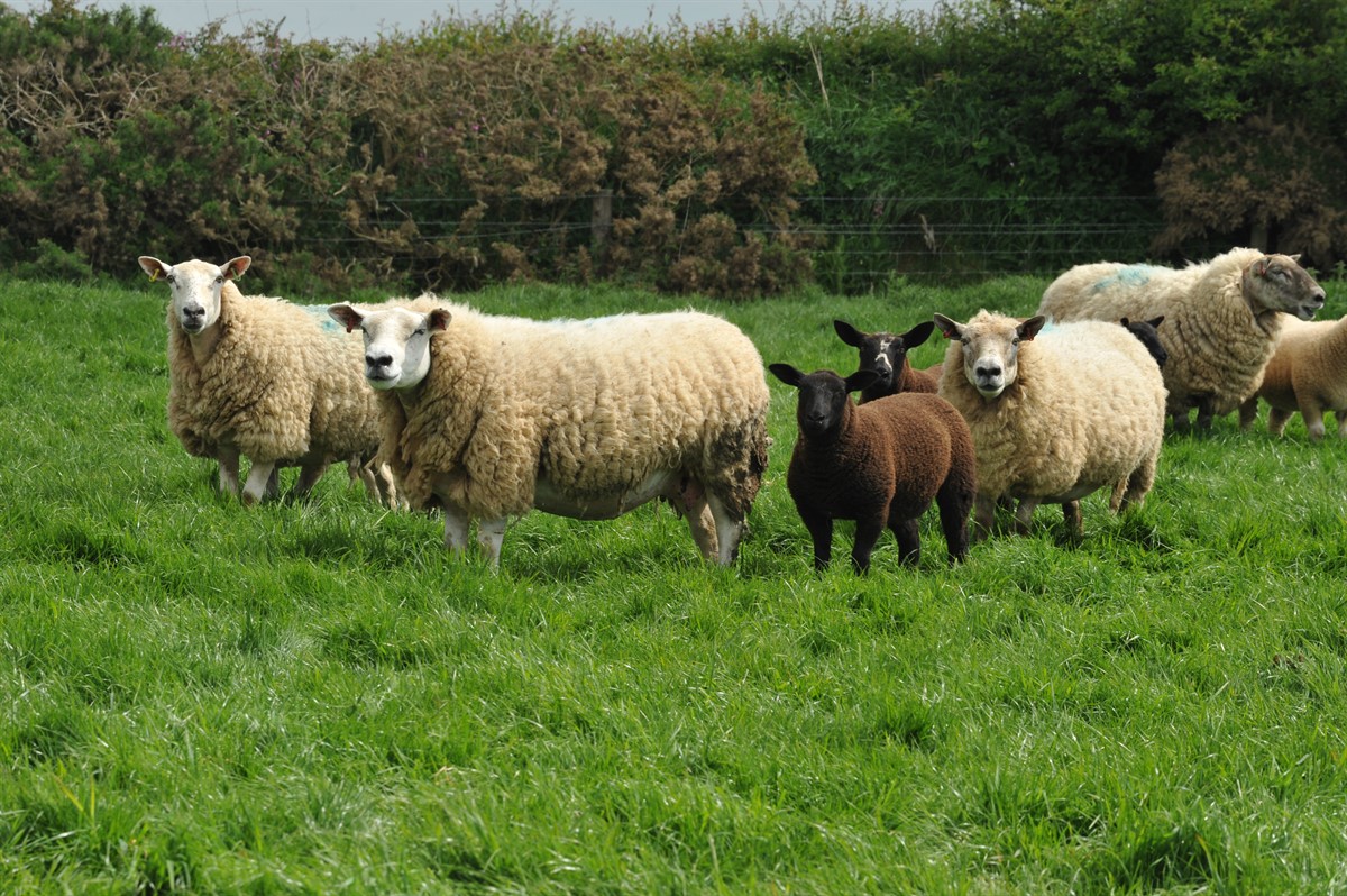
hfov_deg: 10.3
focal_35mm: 200
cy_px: 448
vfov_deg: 6.9
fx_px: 7477
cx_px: 674
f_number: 16
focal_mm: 200
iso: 400
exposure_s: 1/160
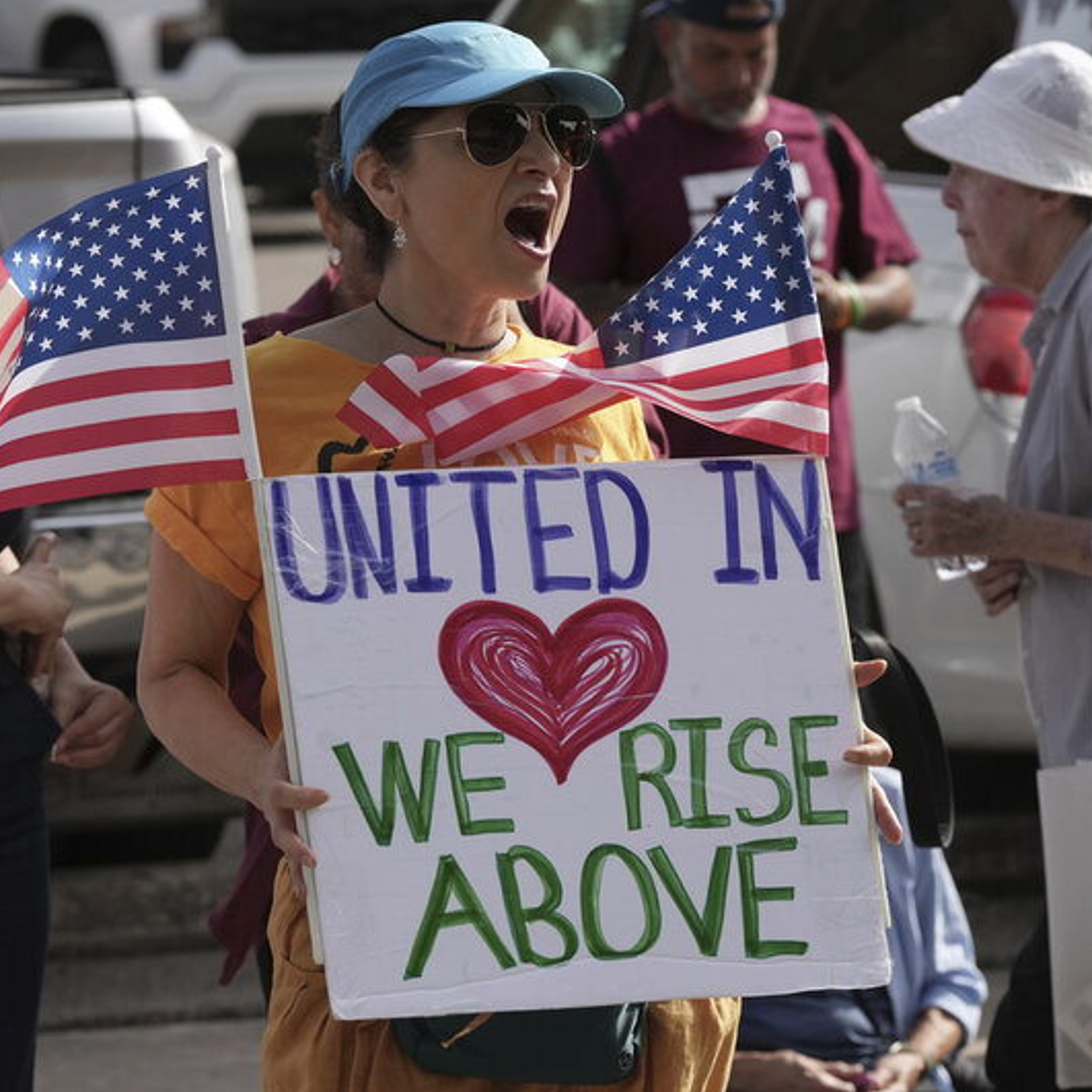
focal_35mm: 223
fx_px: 7959
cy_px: 545
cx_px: 407
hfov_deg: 7.8
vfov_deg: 7.8
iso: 640
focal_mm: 116
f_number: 5.6
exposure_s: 1/3200
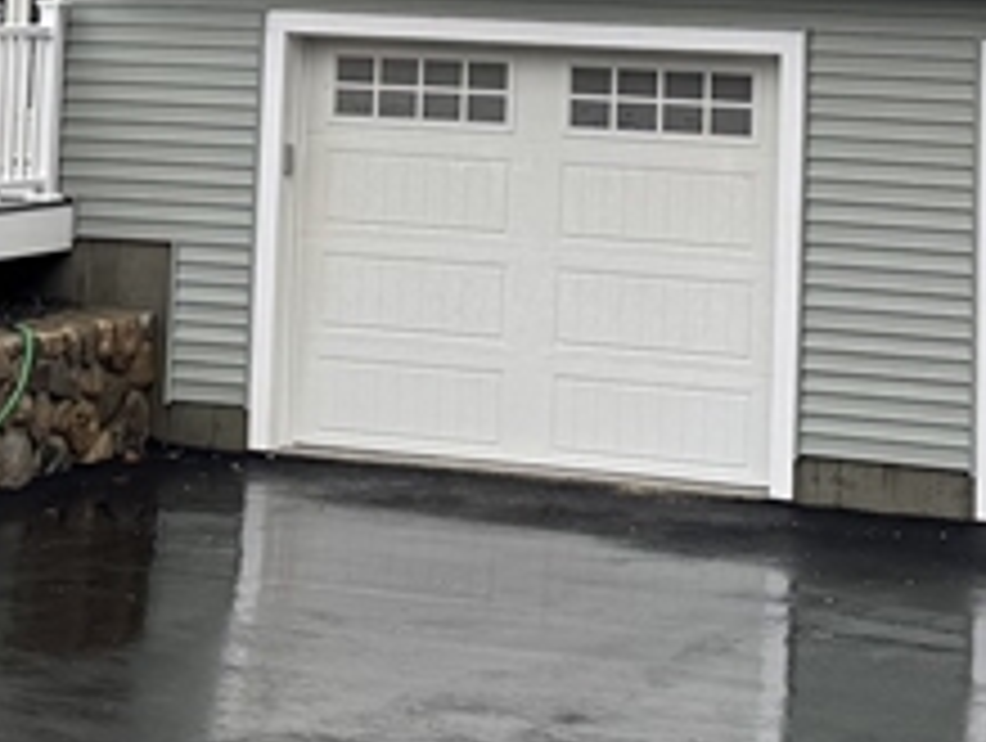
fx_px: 3195
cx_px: 509
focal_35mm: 112
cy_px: -265
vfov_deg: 12.8
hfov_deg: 17.5
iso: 80
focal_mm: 6.76
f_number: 1.78
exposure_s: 1/457
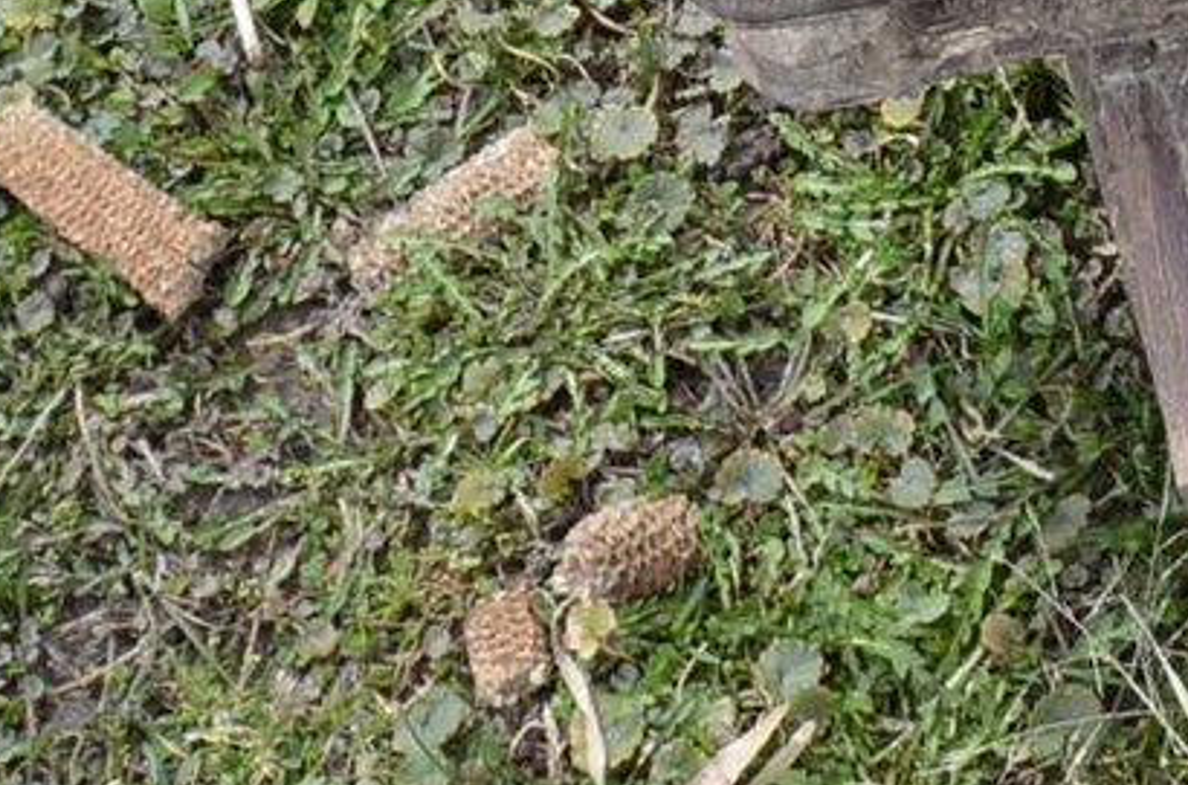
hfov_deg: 15.8
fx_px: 3719
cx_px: 2072
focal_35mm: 113
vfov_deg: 11.0
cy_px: -760
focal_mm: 18
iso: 250
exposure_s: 1/250
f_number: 8
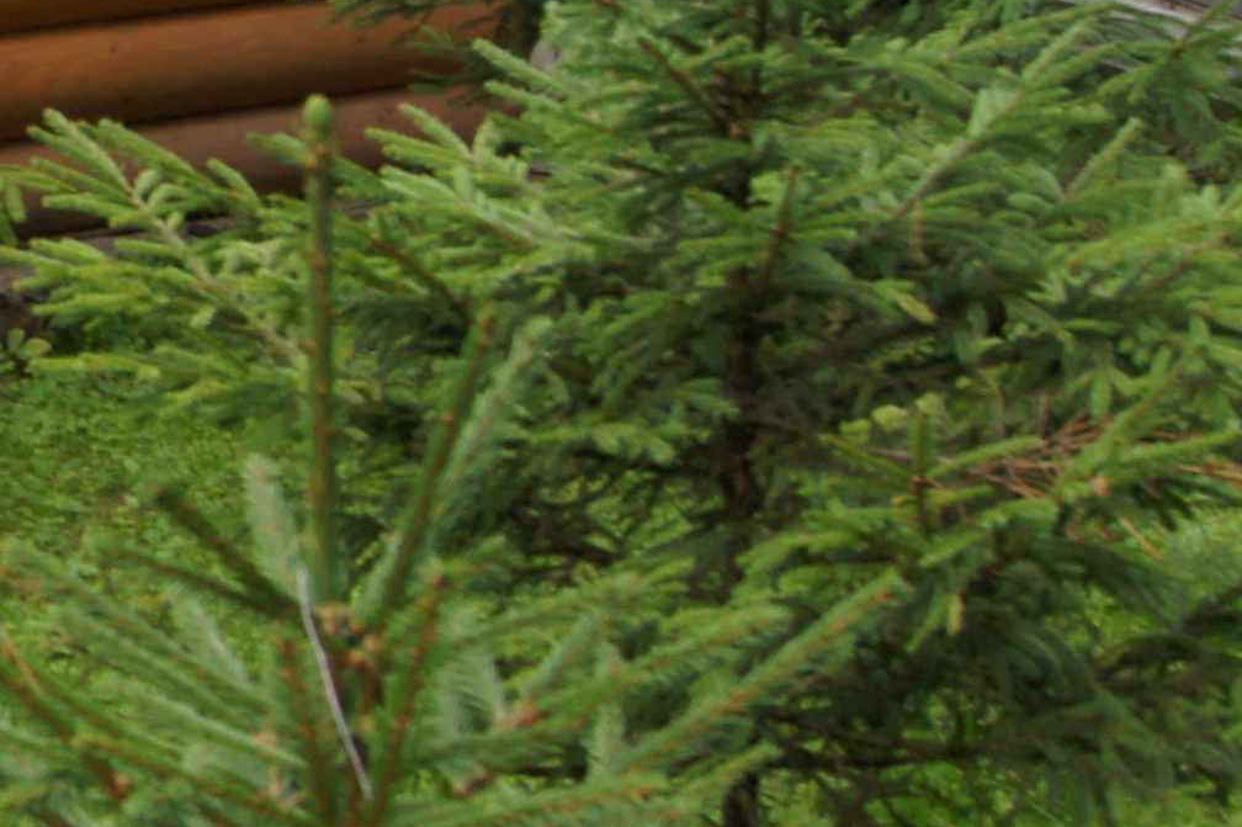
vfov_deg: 8.1
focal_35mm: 164
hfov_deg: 11.1
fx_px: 5655
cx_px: -1390
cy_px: -540
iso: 200
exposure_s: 1/80
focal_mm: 24
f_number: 8
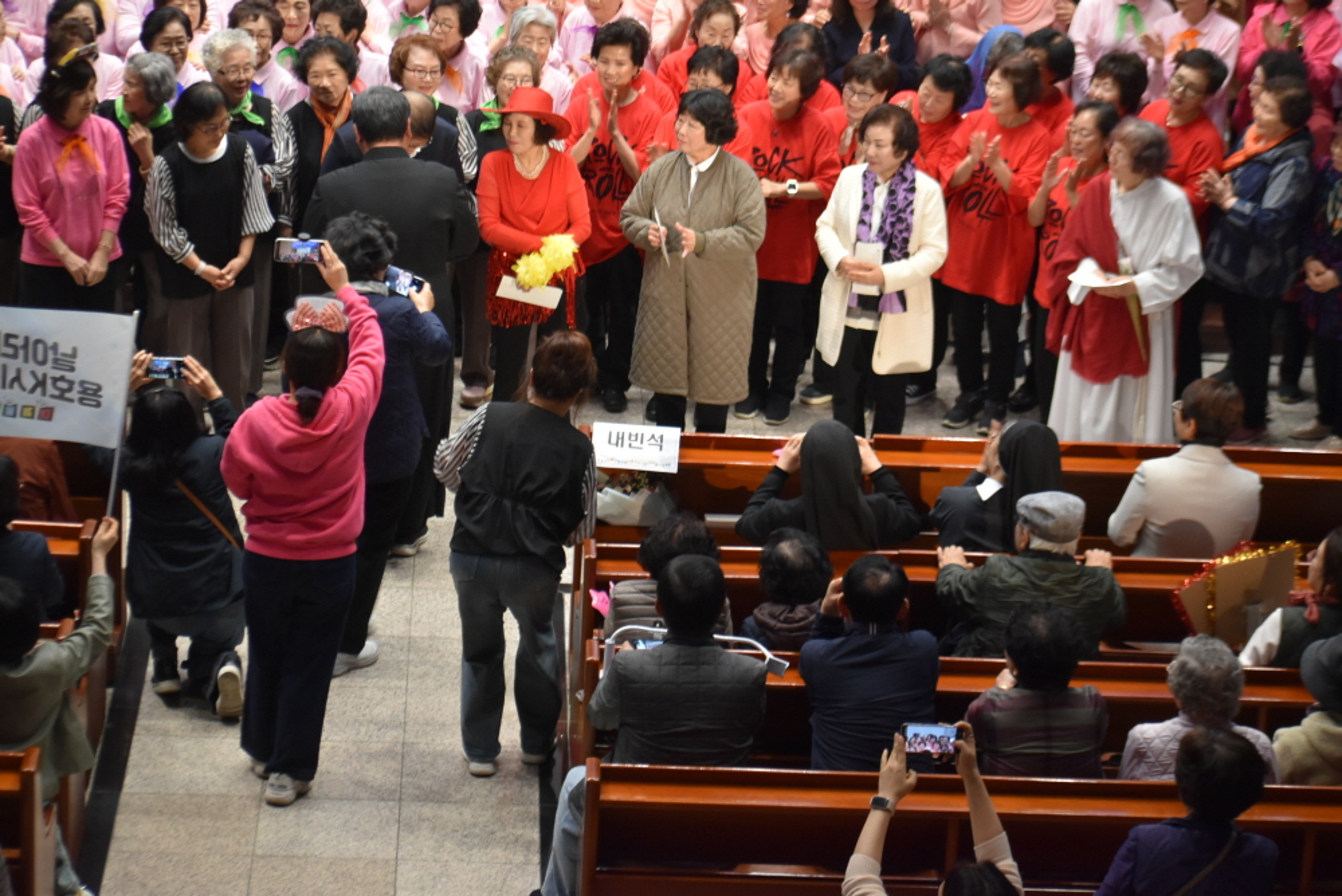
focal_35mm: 105
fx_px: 3916
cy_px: 448
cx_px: 671
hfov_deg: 19.4
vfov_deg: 13.1
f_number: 4.5
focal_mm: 70
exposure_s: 1/60
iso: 1250
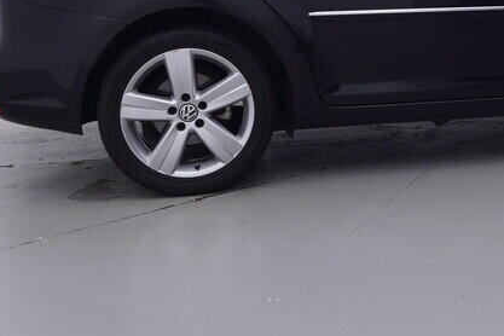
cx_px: 474
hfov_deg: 25.1
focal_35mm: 78
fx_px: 1088
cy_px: -13
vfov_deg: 17.1
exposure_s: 1/80
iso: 200
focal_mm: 15
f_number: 5
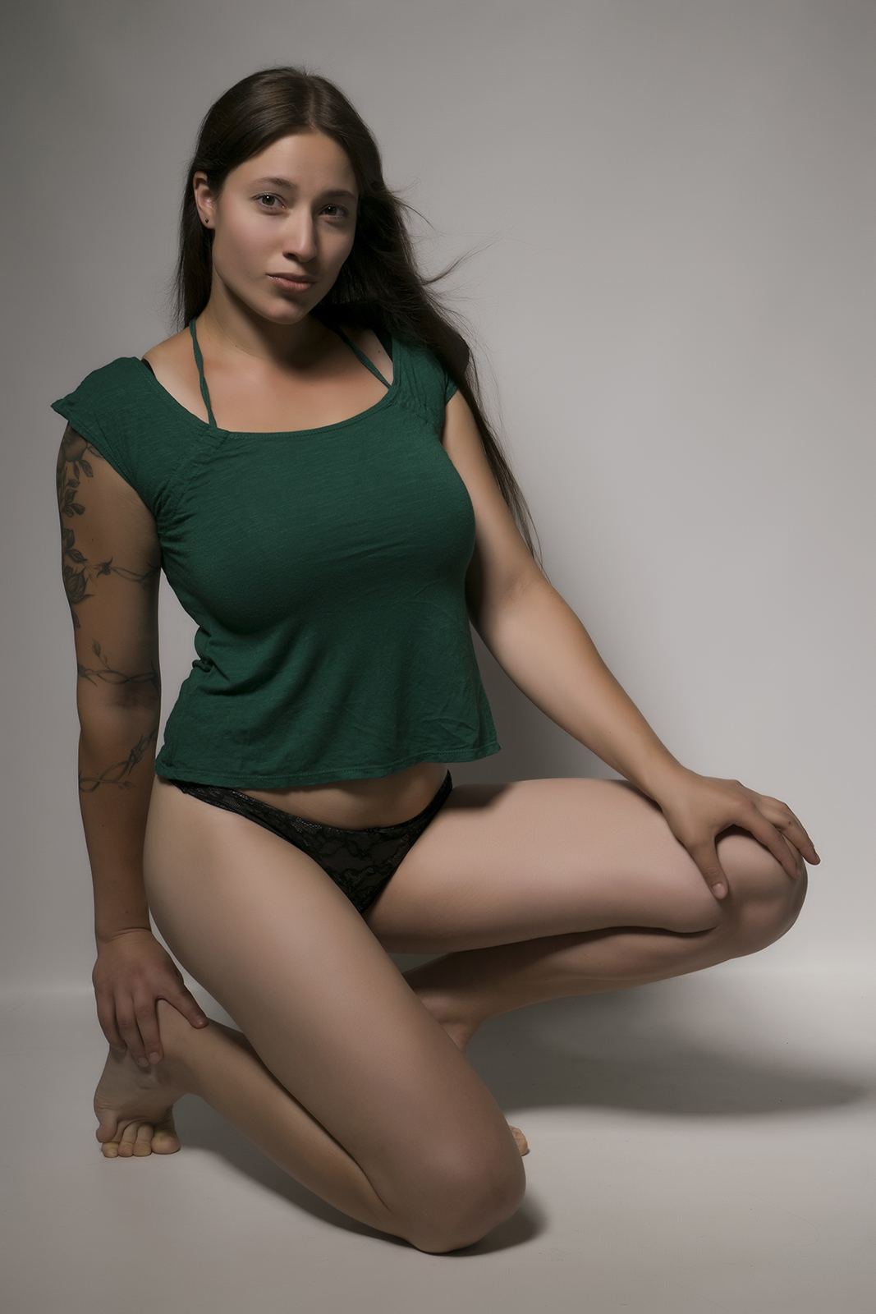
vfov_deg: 26.0
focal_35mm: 78
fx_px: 2846
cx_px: 438
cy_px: 657
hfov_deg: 17.5
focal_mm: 52
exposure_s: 1/100
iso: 100
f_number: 16
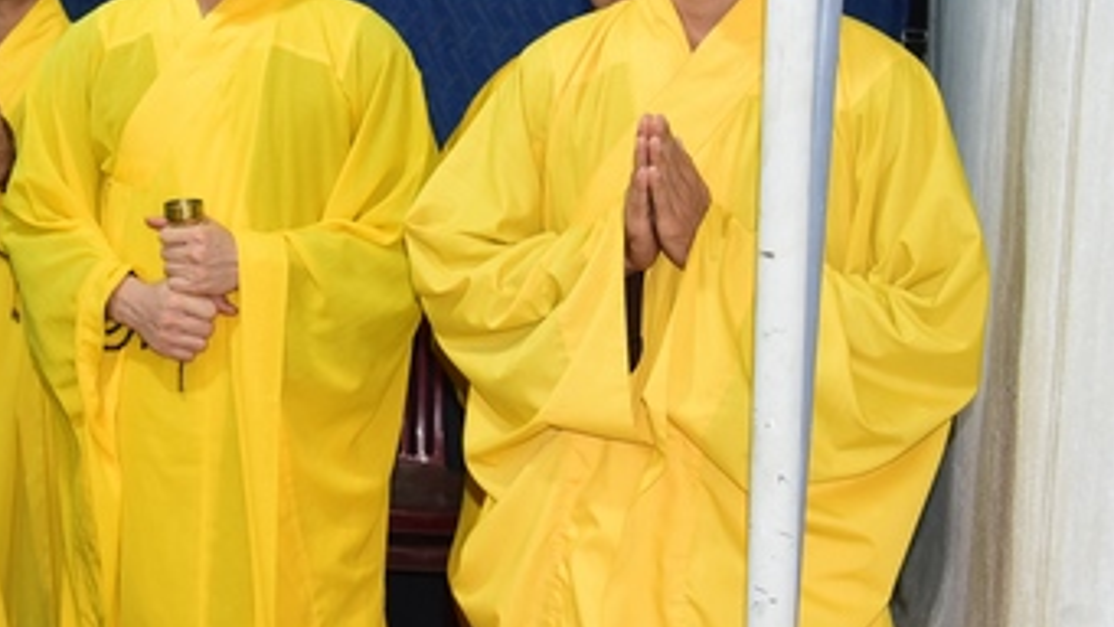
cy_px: 300
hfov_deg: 27.1
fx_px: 2245
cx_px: 150
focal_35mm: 76
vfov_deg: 15.9
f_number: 4.5
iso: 1000
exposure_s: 1/60
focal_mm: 38
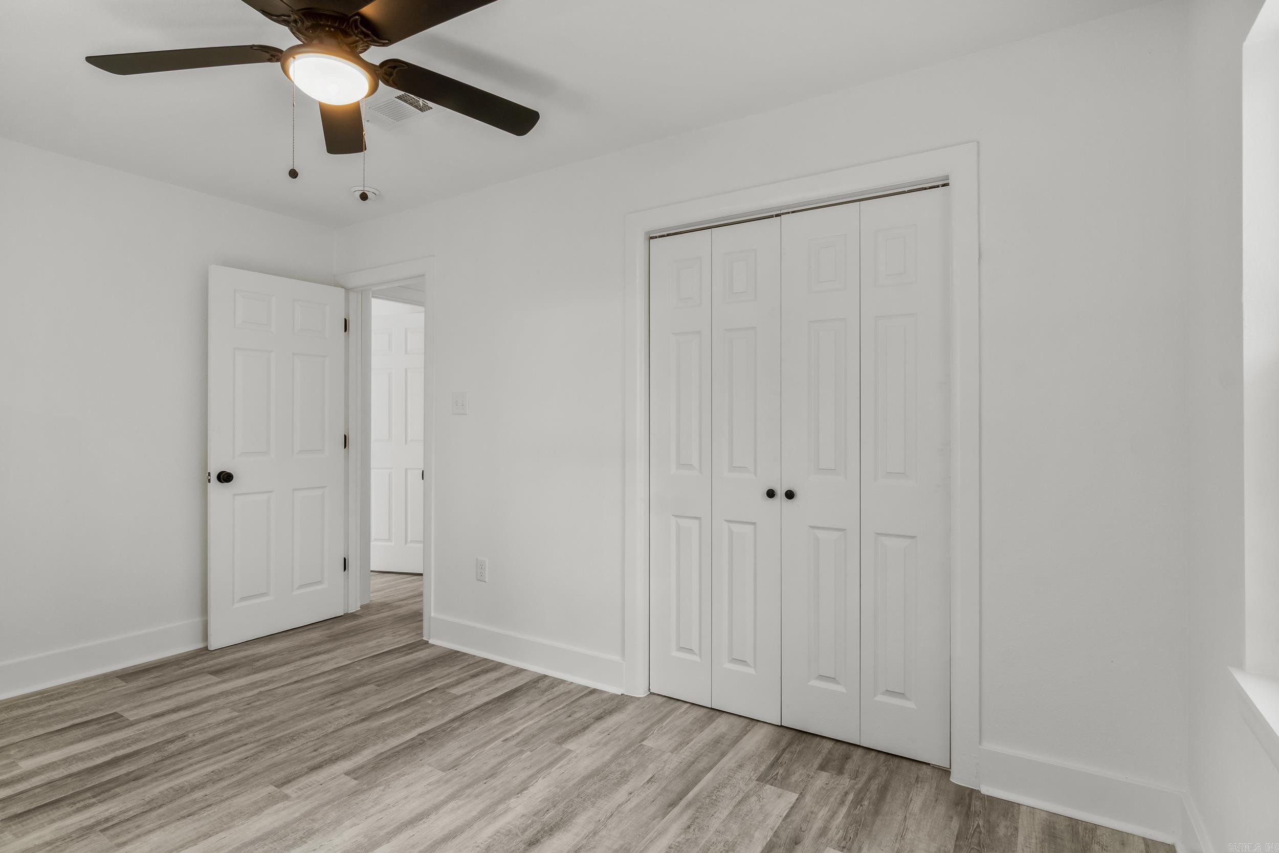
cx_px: 640
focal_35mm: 18
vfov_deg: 67.4
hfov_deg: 90.0
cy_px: 426
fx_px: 639
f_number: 9
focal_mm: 12
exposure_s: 1/6
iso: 250
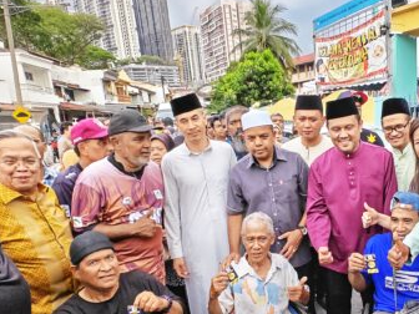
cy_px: 224
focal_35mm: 32
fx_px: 387
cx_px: 311
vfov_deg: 43.1
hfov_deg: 54.4
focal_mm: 1.82
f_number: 2
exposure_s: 1/140
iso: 50
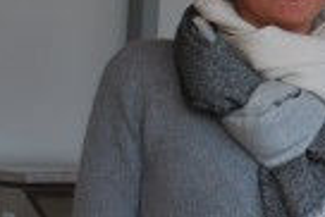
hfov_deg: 8.6
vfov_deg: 6.0
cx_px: 588
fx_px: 2070
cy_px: 1
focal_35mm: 229
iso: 100
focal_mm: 26
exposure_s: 1/160
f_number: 6.3
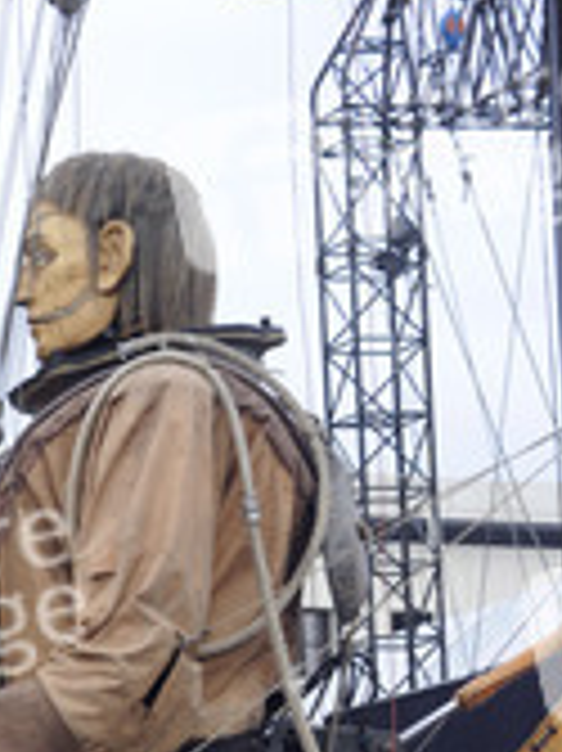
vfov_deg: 8.1
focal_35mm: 242
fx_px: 5245
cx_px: -13
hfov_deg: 6.1
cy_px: 842
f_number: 6.3
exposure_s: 1/200
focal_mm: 105
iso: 800
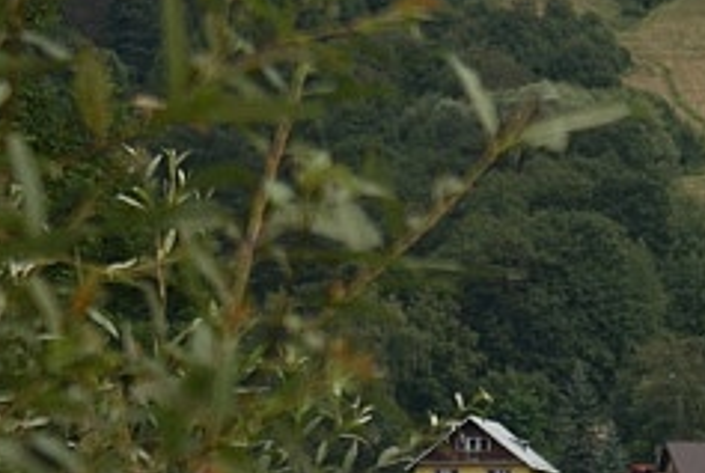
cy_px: 515
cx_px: 1148
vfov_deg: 3.5
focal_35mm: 398
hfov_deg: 5.1
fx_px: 7809
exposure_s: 1/250
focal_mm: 70
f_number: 5.6
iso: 250
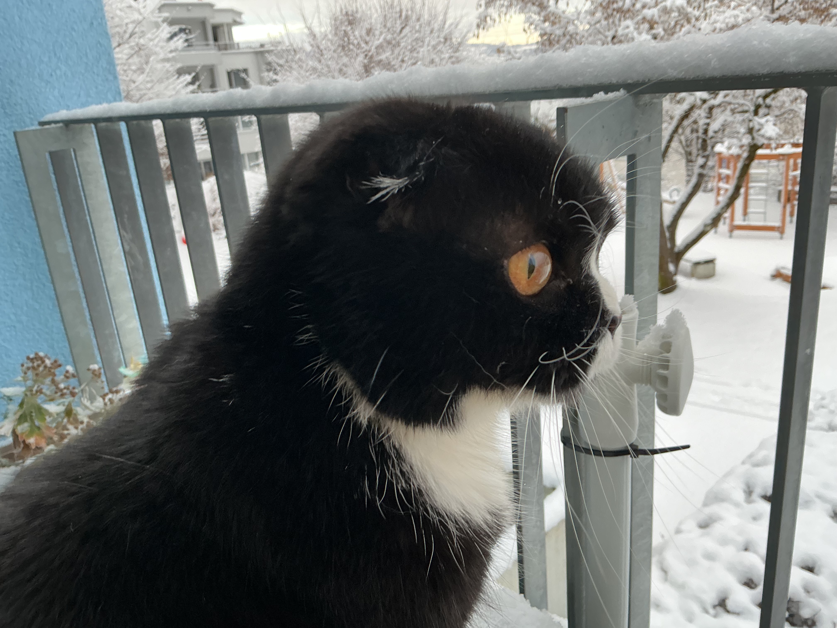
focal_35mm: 29
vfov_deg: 48.2
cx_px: 418
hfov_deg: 61.7
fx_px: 701
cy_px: 314
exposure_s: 1/100
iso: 64
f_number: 1.8
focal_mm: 3
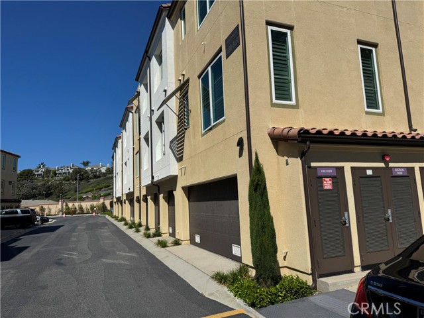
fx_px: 294
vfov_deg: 56.8
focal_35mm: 24
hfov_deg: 71.6
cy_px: 159
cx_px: 212
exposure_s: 1/12346
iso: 64
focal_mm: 6.76
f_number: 1.78
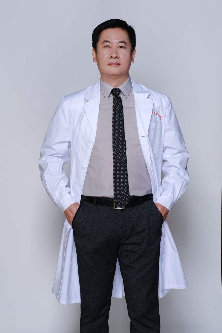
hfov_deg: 16.3
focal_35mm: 84
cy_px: 166
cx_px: 111
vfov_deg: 24.2
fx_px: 777
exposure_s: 1/160
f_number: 5
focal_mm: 56
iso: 250
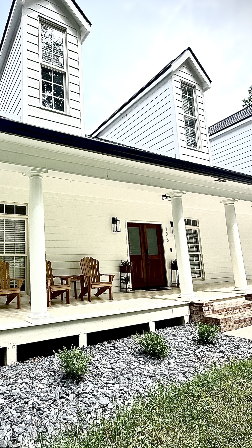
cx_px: 60
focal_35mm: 21
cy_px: 230
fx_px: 249
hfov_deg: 51.1
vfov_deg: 83.8
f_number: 2.2
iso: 64
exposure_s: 1/479
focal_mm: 2.22
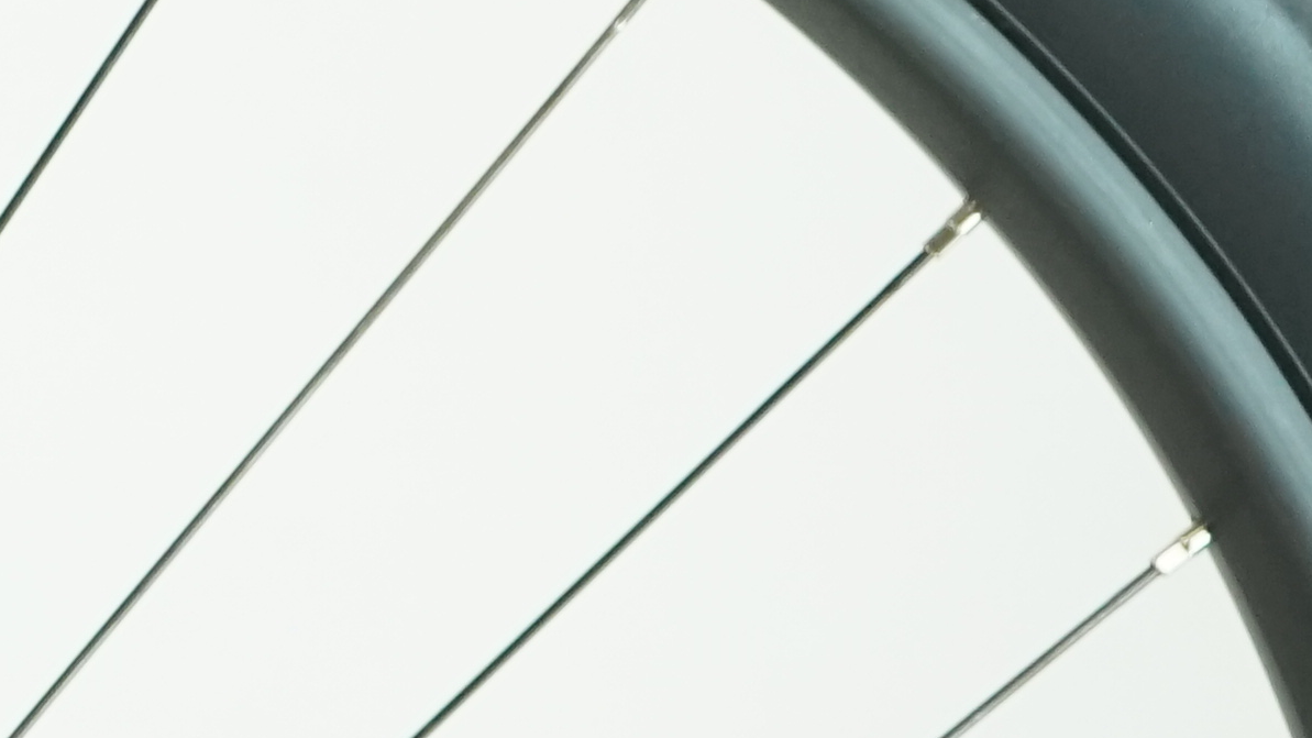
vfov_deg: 5.6
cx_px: -1616
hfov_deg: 9.2
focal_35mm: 216
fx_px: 7514
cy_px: -66
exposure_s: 1/200
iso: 1600
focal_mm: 41
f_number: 5.6
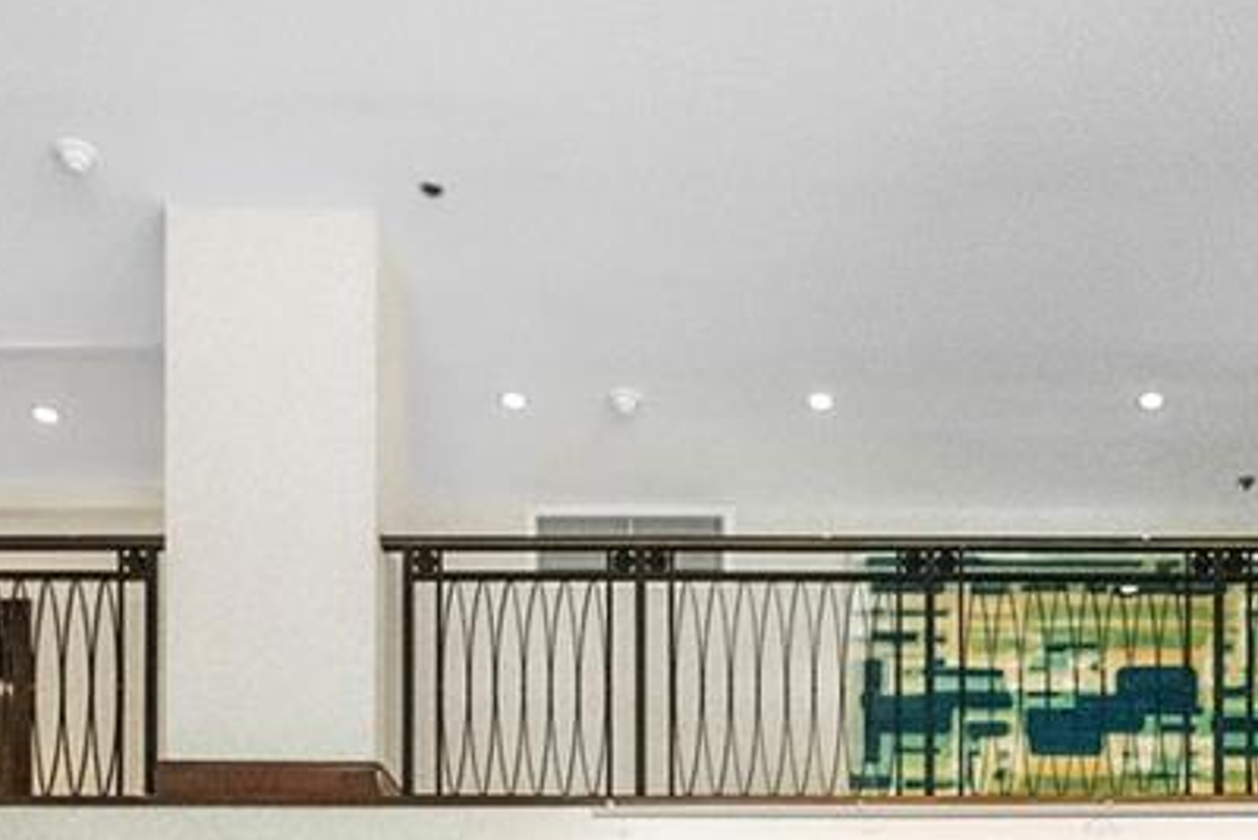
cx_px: 1038
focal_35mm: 60
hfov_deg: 32.3
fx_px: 2097
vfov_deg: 17.8
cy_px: 1545
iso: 12800
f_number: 5.6
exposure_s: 1/2000
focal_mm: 15
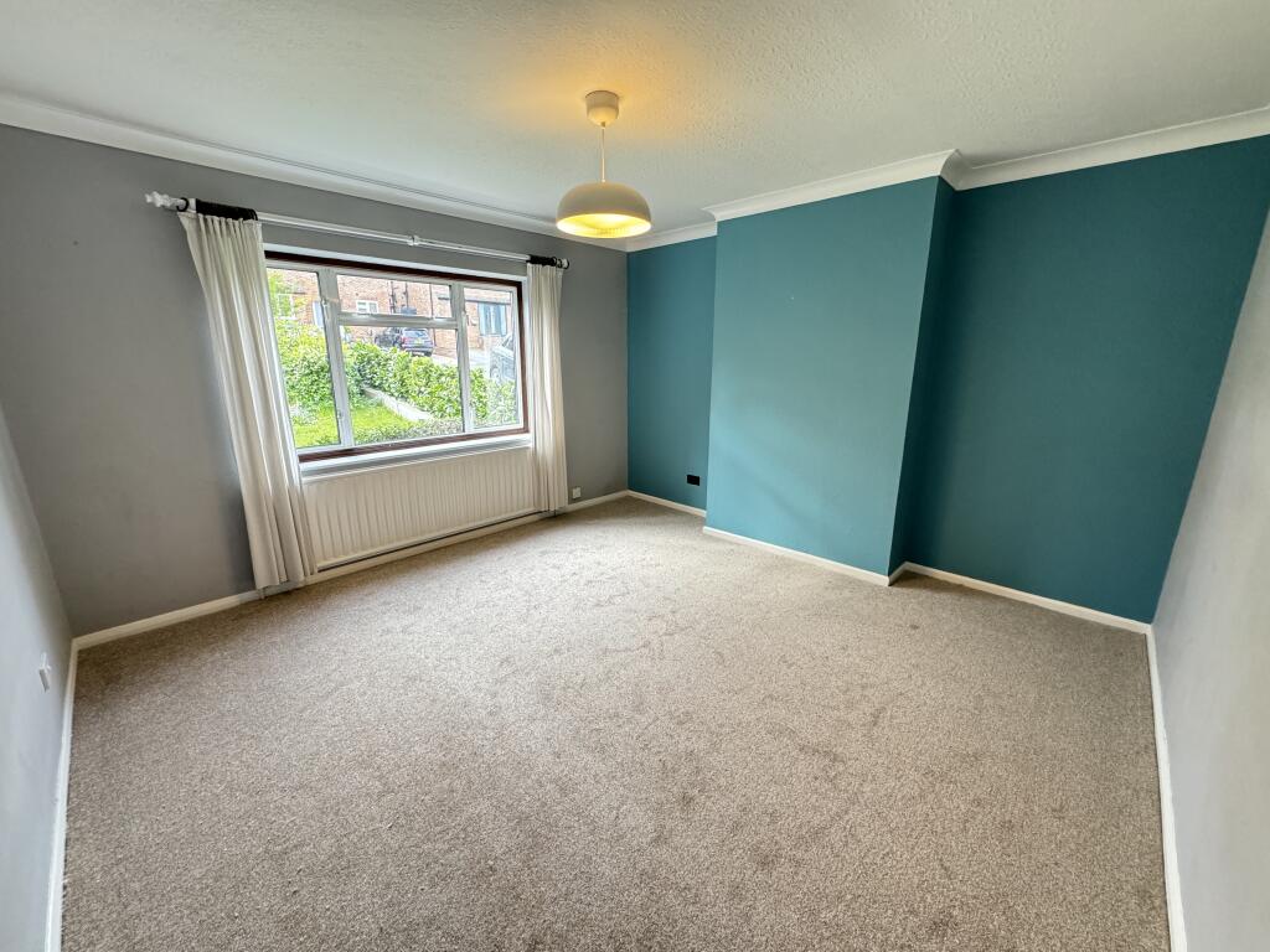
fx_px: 514
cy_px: 476
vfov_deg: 85.7
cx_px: 635
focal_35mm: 14
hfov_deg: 102.1
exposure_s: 1/99
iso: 320
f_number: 2.2
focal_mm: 2.22
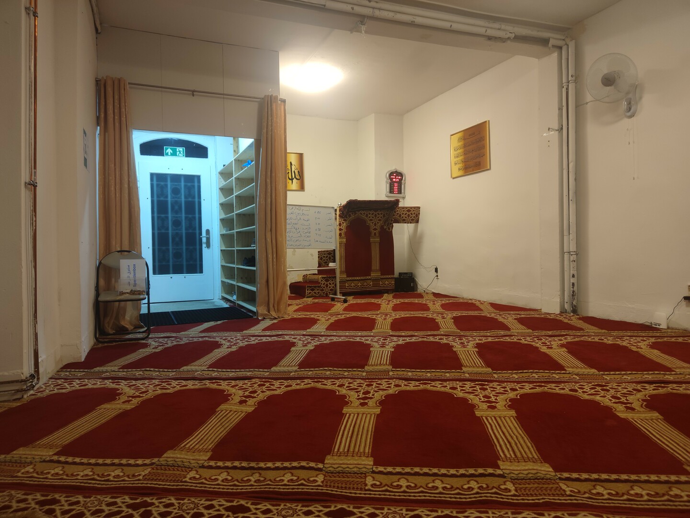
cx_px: 345
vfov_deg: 56.8
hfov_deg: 71.6
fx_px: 478
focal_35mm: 24
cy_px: 259
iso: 409
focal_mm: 6.72
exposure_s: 1/50
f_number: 1.69
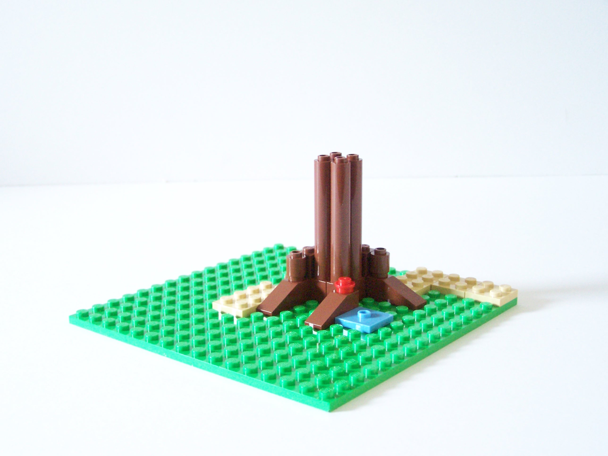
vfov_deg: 26.1
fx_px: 984
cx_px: 304
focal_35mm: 56
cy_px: 228
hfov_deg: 34.3
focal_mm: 9.3
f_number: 3.1
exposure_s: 1/15
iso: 400
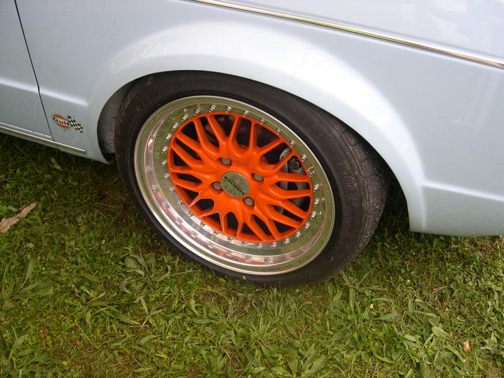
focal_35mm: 38
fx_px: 553
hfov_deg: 49.0
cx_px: 252
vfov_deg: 37.7
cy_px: 189
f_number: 2.8
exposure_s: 1/214
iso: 100
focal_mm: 8
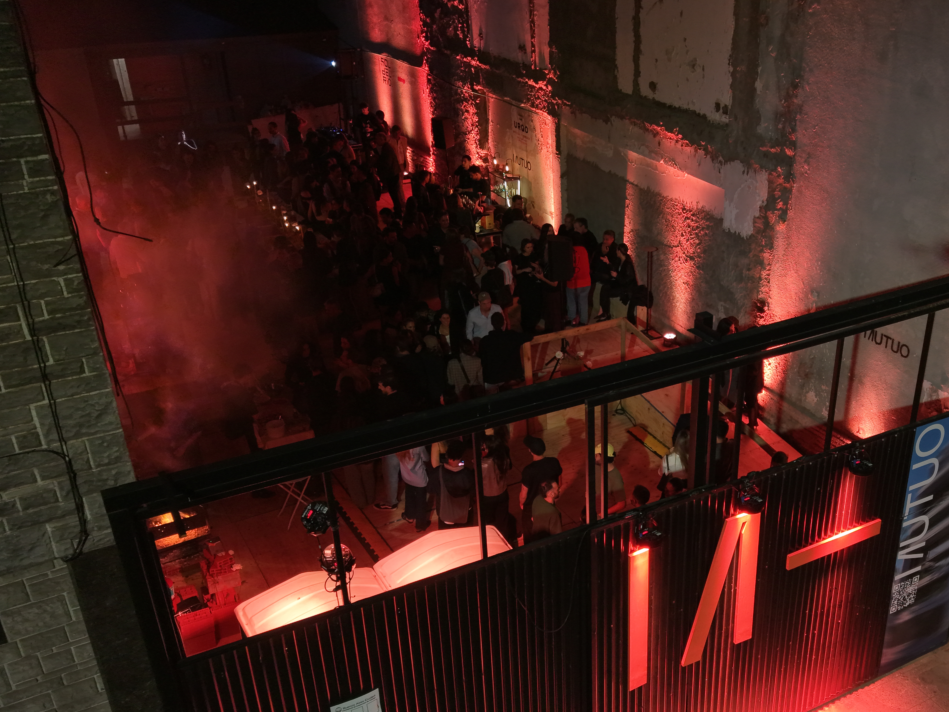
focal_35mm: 39
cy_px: 430
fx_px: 1069
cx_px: 635
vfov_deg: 36.7
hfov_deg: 47.1
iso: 400
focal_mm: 8.67
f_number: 1.8
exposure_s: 1/40
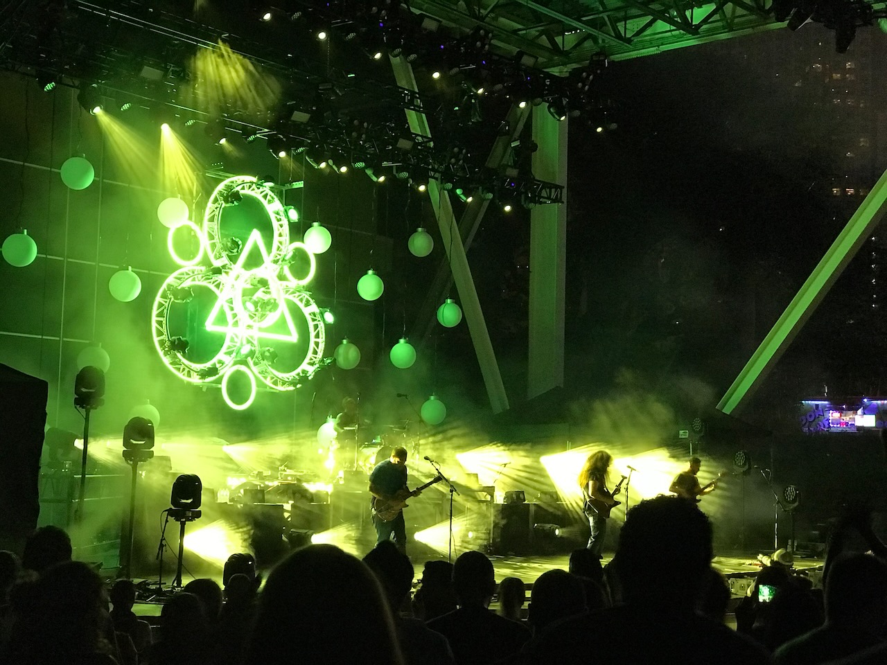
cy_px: 332
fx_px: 1461
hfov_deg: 33.8
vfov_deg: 25.7
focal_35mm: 57
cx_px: 444
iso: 500
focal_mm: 6.6
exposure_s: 1/63
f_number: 2.8
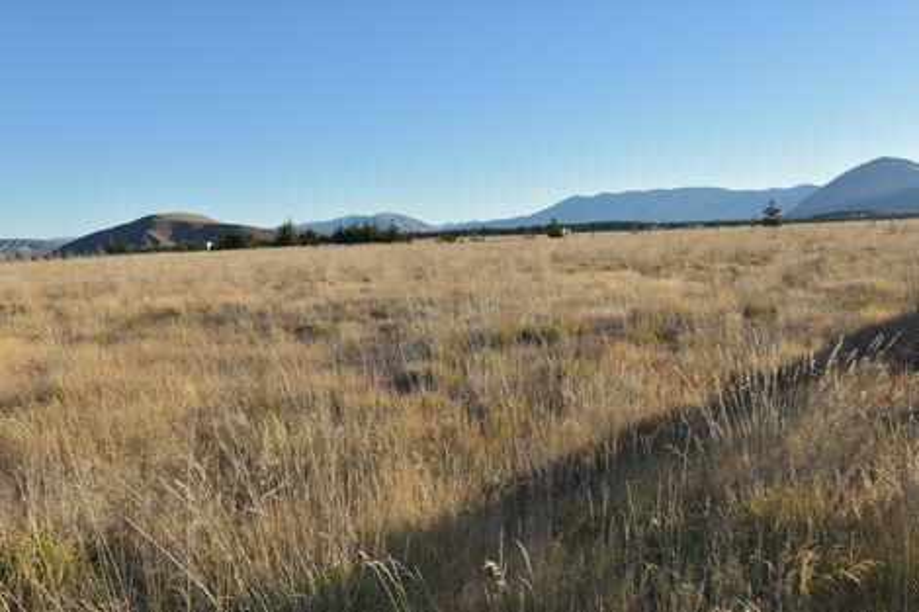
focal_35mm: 30
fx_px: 766
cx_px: 460
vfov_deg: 43.6
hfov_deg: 61.9
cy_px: 306
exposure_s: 1/200
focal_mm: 20
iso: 100
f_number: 8
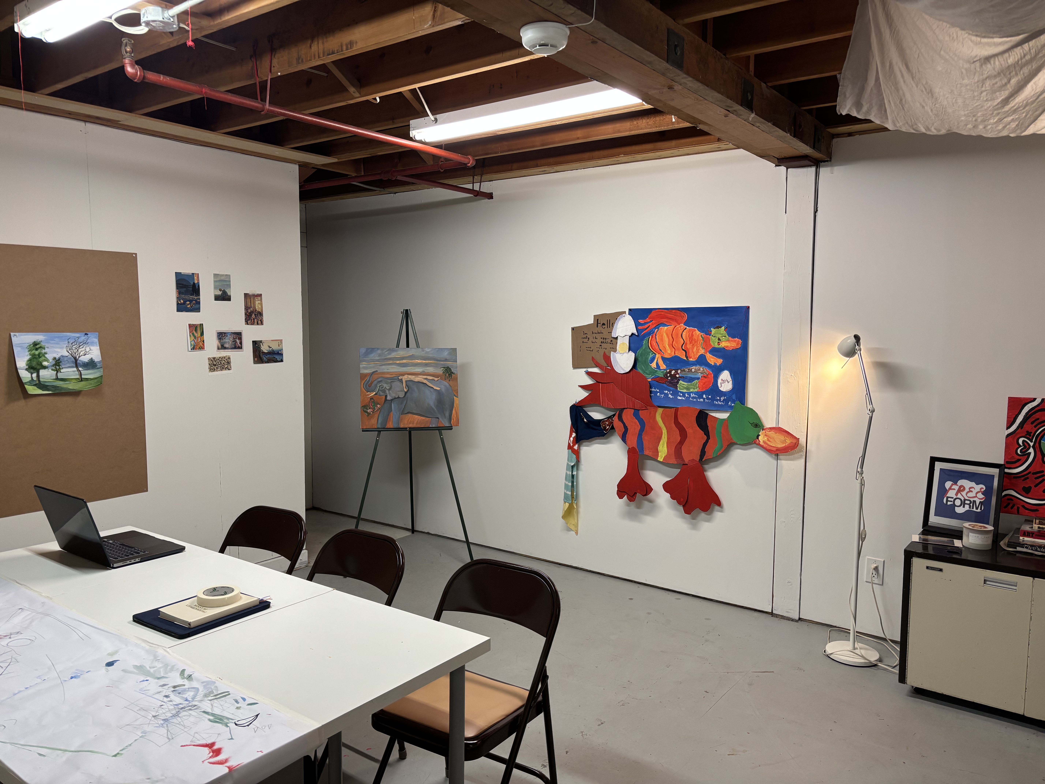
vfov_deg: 53.1
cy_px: 392
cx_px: 522
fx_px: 785
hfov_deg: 67.3
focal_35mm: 26
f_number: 1.6
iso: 125
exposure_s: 1/110
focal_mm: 5.96
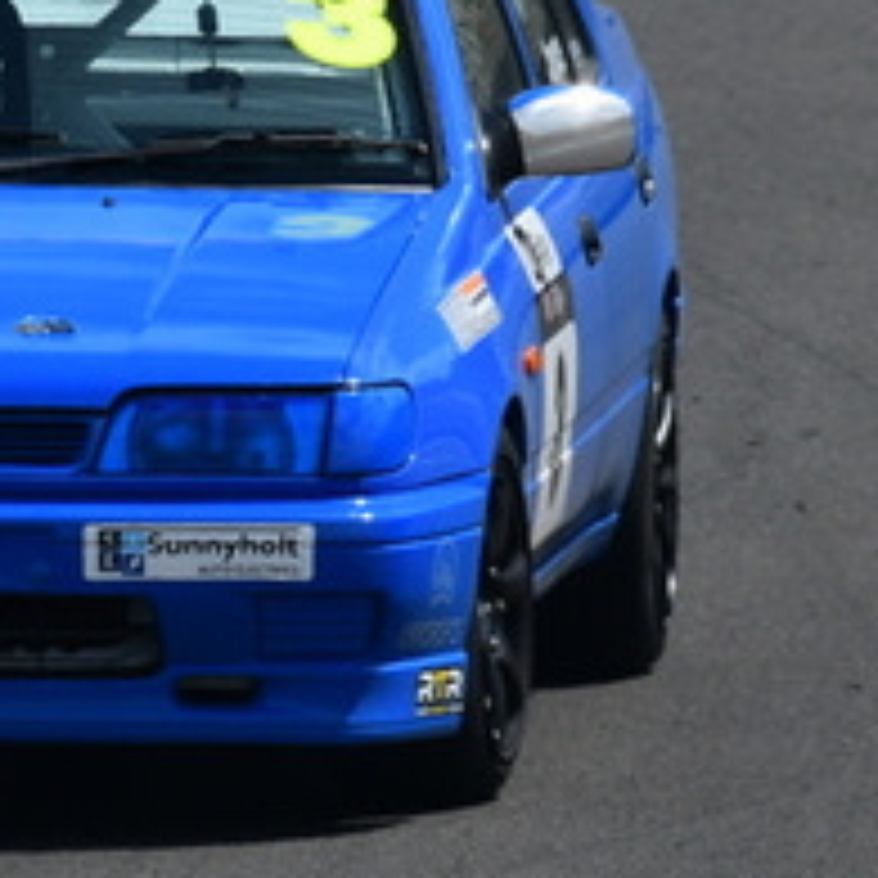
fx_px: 75069
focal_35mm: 2616
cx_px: -203
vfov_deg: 0.7
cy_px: -14
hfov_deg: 0.7
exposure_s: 1/640
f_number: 10
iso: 200
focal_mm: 500
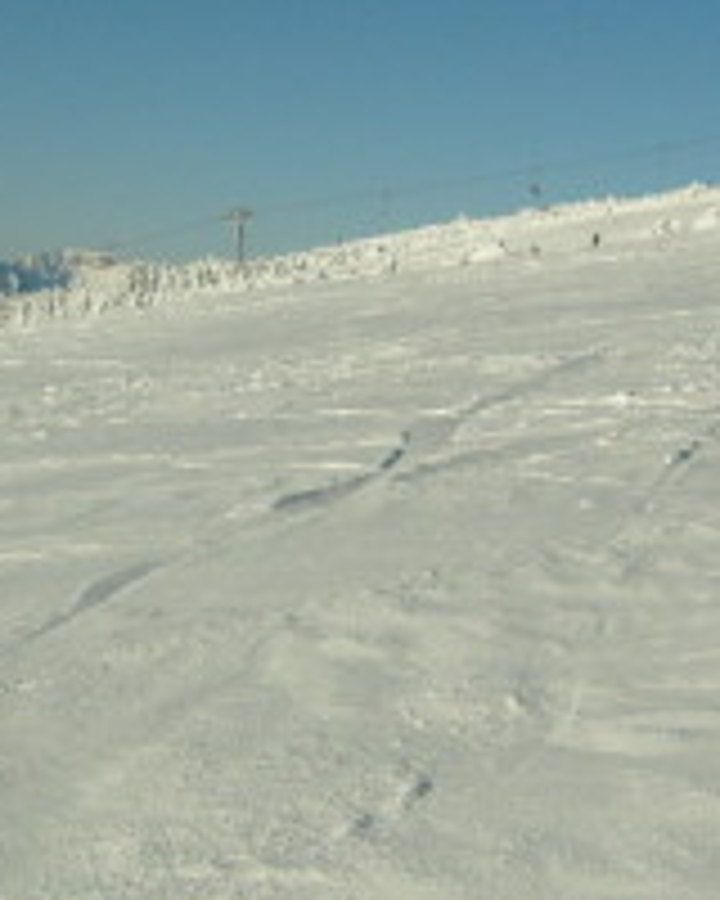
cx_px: 400
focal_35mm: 82
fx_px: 2184
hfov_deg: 18.7
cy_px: 518
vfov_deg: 23.3
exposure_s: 1/750
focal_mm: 5.8
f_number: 7.1
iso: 80
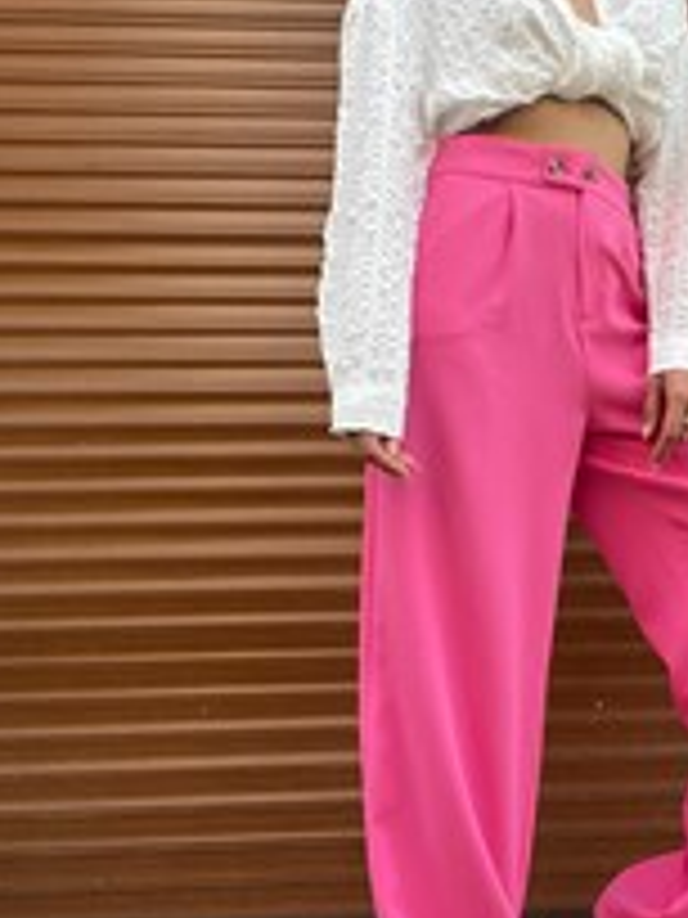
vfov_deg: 41.7
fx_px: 1193
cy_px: 333
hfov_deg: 31.1
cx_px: 580
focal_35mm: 45
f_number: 2.2
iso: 40
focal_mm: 2.71
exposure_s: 1/121
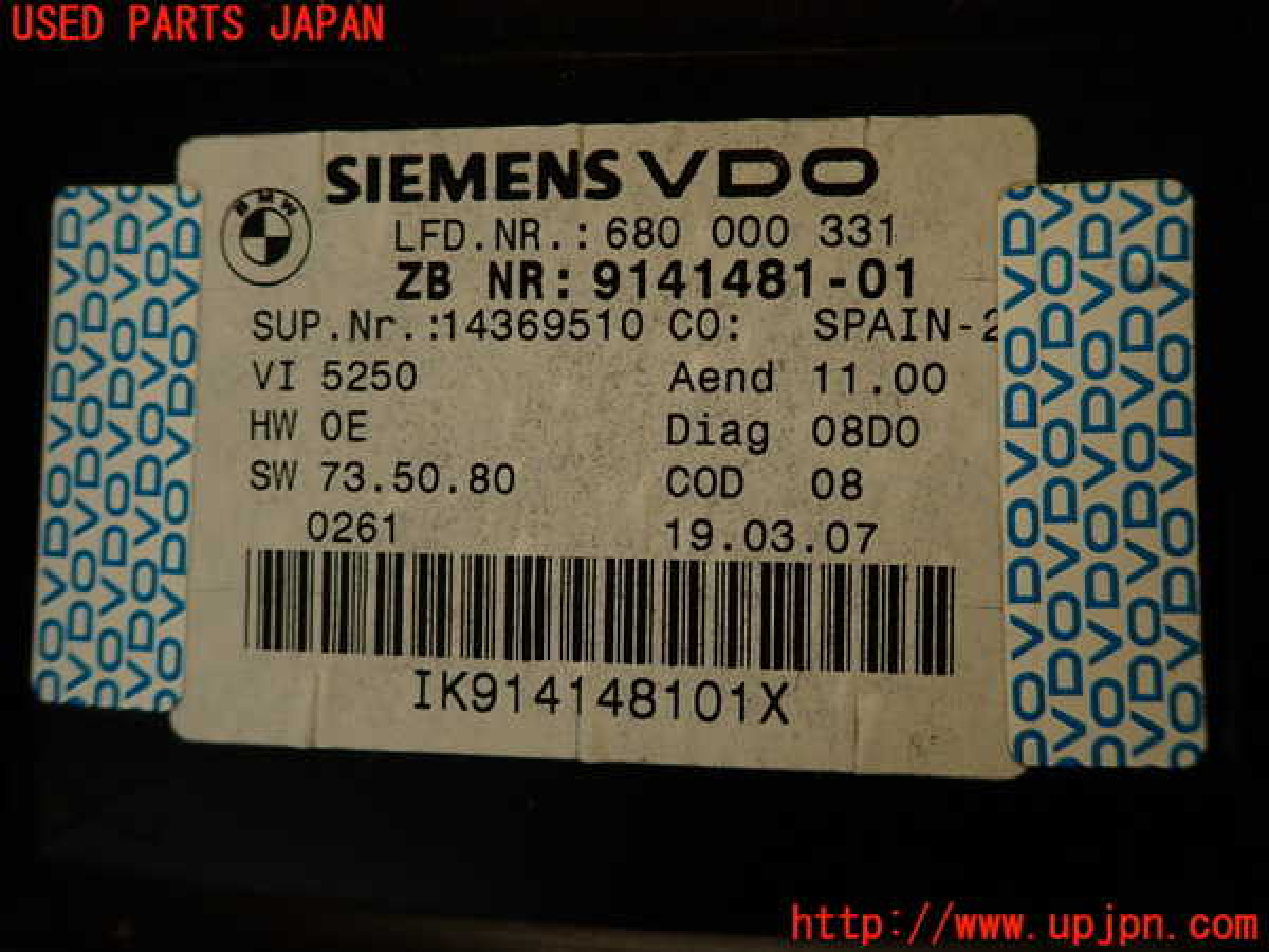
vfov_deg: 54.9
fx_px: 916
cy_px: 476
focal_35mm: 25
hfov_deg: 69.4
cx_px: 634
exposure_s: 1/60
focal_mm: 4.5
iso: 160
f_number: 2
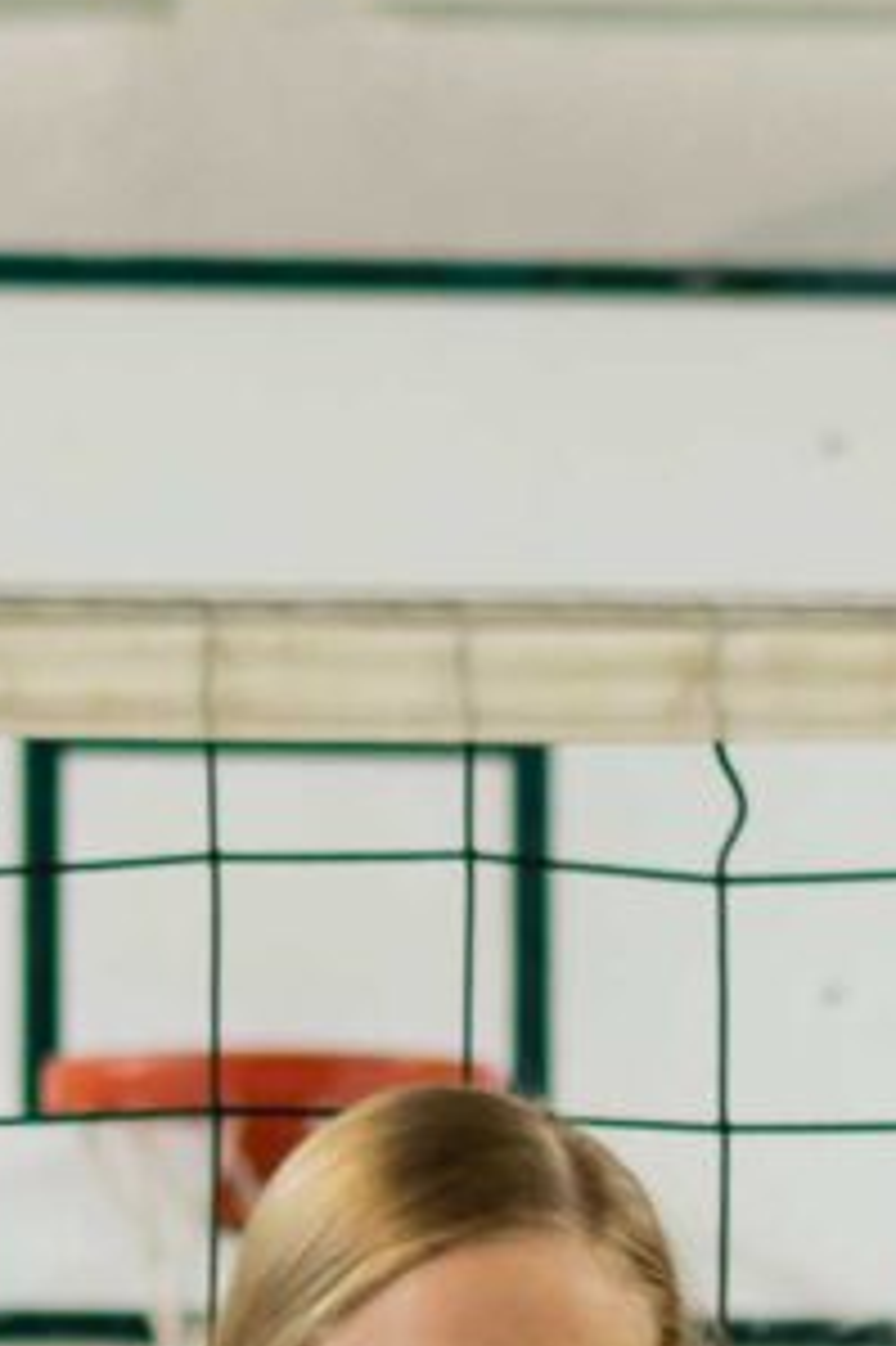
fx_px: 16791
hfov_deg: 3.0
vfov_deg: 4.4
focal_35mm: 449
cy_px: 3712
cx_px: 1887
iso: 160
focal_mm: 35
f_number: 2.5
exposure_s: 1/30
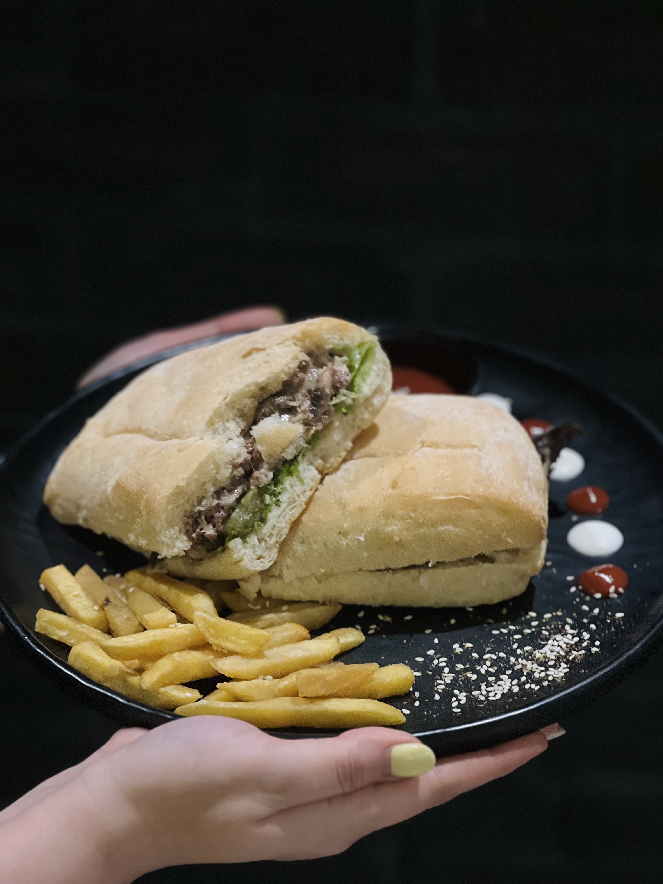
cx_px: 332
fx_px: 1966
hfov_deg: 19.1
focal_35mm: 77
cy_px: 442
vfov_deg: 25.3
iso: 160
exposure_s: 1/50
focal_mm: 9
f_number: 2.8
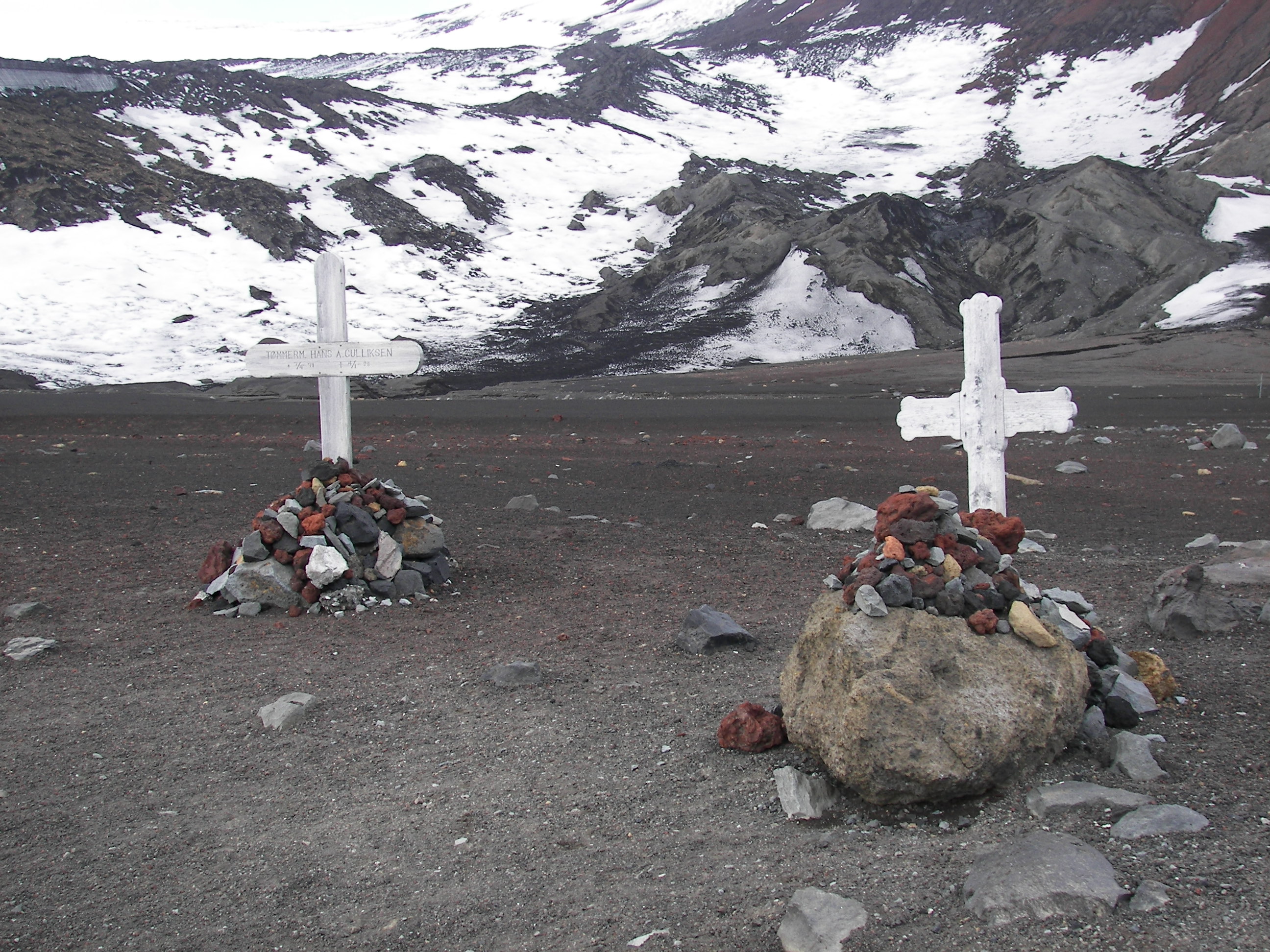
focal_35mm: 55
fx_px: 2018
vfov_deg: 26.6
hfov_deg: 34.9
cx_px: 635
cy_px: 476
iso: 50
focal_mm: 9.2
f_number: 2.8
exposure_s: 1/250
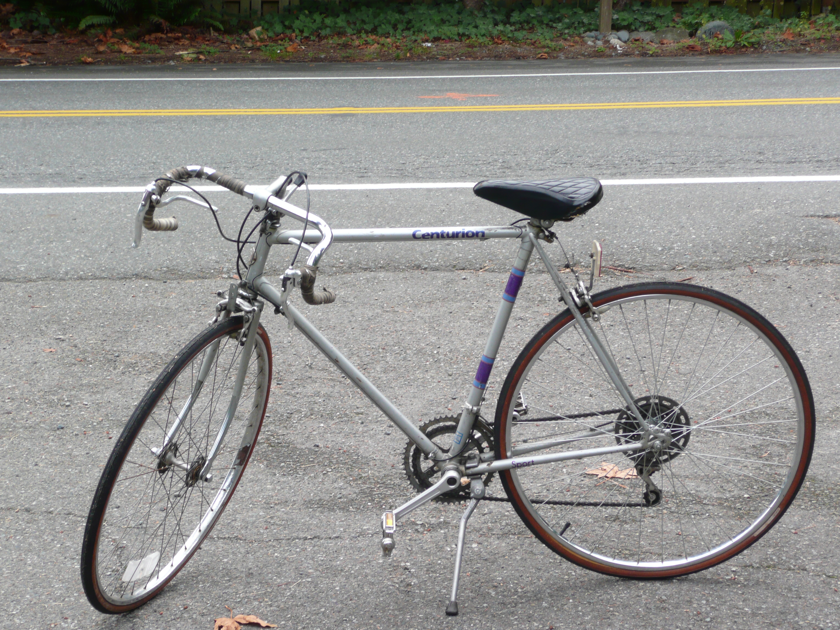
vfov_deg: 16.6
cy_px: 315
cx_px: 420
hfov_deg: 22.0
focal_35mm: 89
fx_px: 2160
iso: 100
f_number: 4.7
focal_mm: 14.7
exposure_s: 1/80
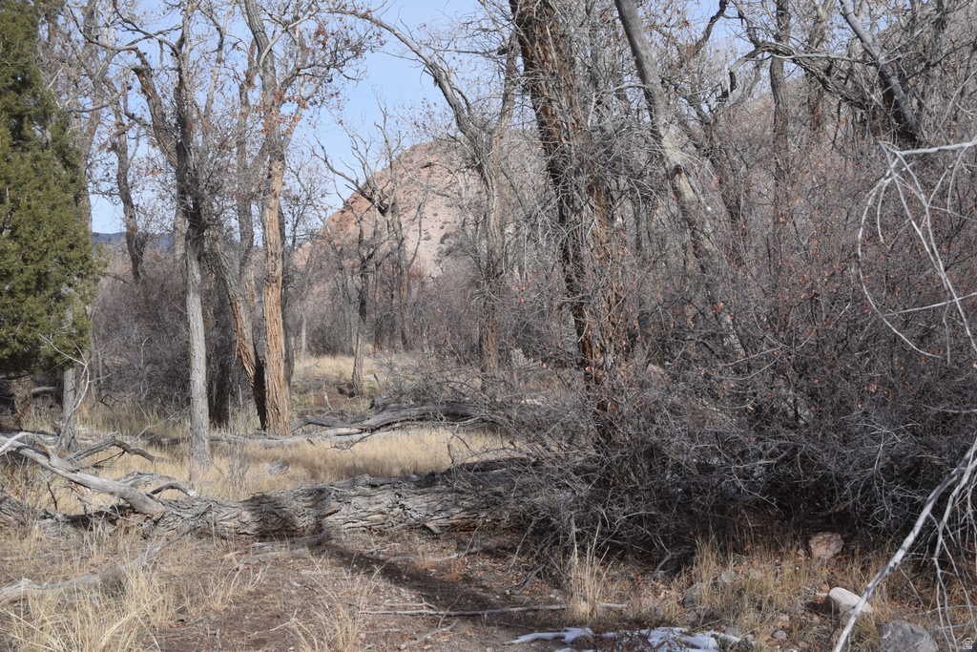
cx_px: 488
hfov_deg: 43.6
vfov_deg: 29.9
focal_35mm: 45
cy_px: 326
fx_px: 1221
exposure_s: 1/320
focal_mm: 30
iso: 200
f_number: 9
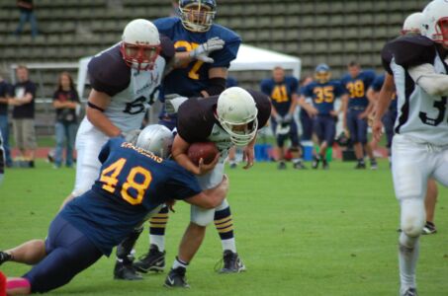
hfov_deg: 6.3
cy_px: 148
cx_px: 224
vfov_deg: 4.1
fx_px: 4098
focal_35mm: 330
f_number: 5.3
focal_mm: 220
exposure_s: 1/500
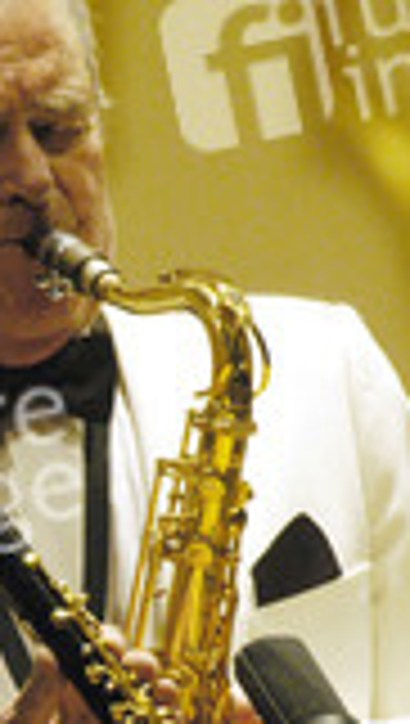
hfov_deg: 1.2
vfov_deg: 2.1
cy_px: 720
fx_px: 19488
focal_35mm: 1012
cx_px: -18
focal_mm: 260
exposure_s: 1/90
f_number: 4
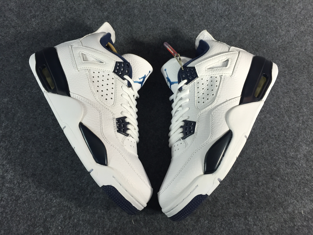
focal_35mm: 29
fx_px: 262
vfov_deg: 48.2
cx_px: 156
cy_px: 118
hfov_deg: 61.7
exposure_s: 1/33
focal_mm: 4.15
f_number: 2.2
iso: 50
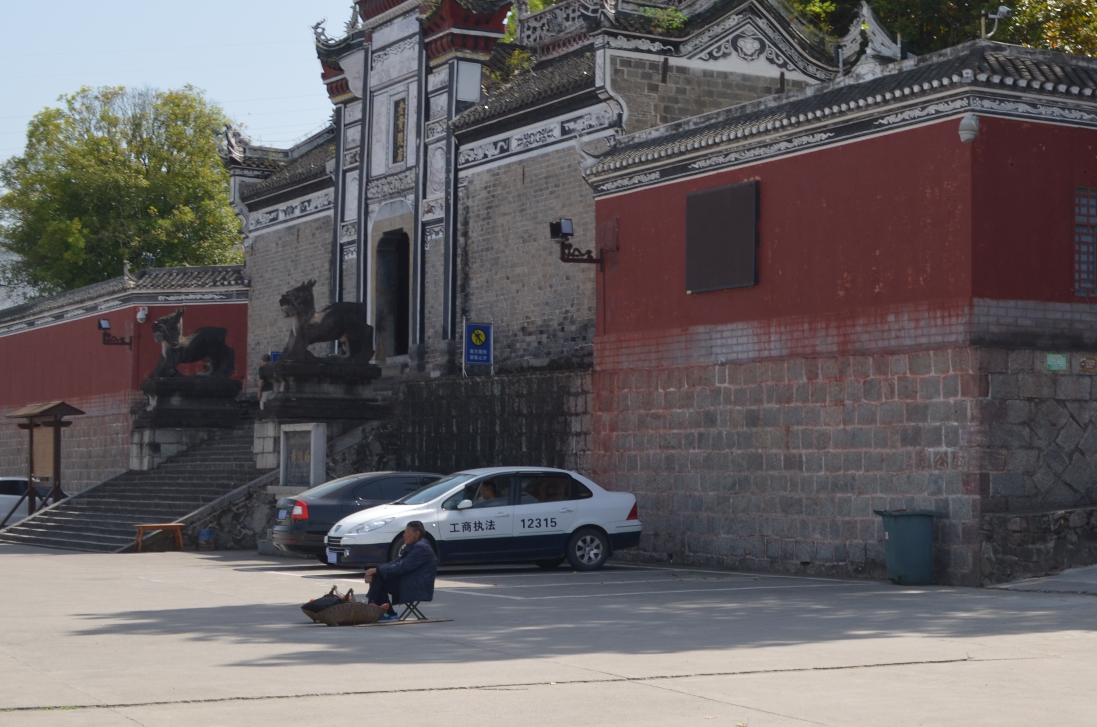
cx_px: 865
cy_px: 356
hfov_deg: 27.6
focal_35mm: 72
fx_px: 2190
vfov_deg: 18.8
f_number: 8
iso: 100
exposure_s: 1/200
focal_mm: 26
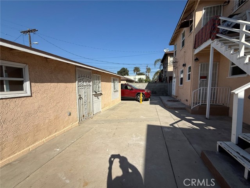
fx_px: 101
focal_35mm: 14
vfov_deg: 85.7
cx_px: 125
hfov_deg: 102.1
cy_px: 94
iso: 50
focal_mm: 2.22
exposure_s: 1/3663
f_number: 2.2
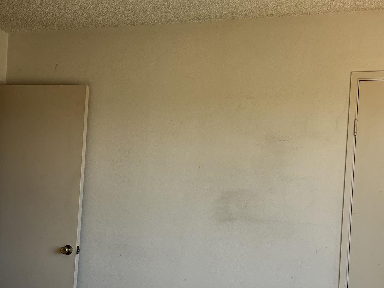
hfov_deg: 32.2
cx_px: 210
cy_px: 191
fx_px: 666
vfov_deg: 24.3
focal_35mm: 60
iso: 40
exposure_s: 1/156
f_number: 1.5
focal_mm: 5.7
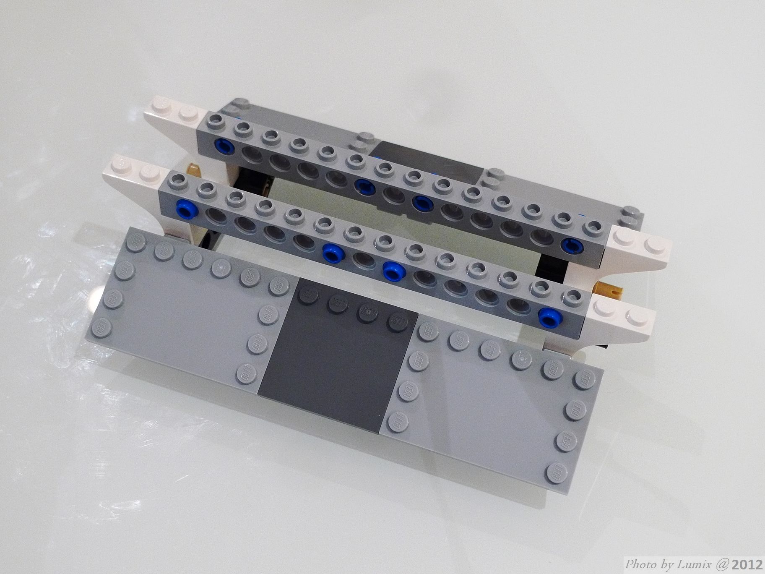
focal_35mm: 52
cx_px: 382
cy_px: 287
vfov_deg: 28.0
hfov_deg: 36.8
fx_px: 1149
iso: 400
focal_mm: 11.1
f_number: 2.8
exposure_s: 1/15
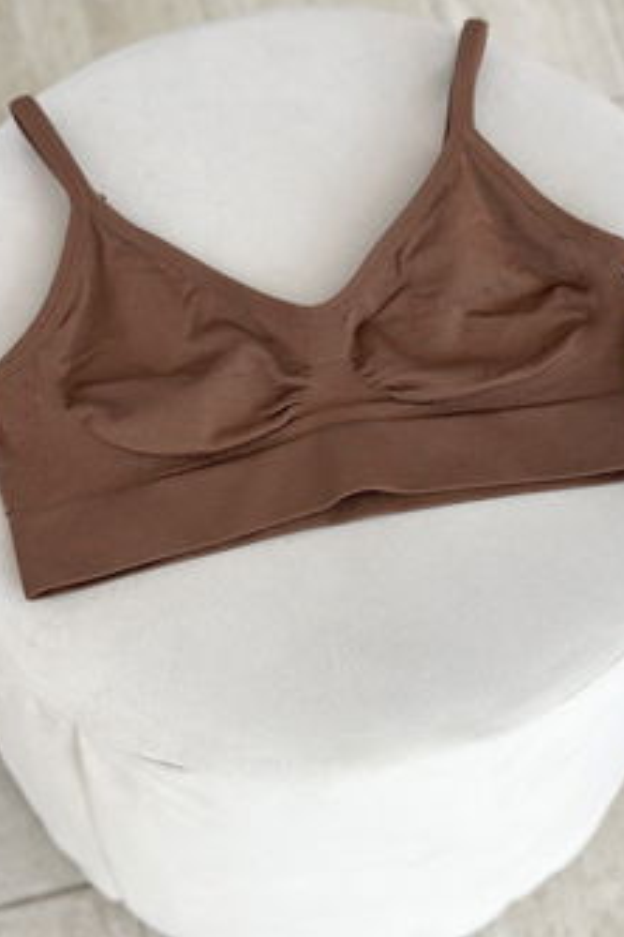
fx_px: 2080
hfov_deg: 17.1
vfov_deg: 25.3
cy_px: 384
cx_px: 318
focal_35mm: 80
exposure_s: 1/203
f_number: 1.78
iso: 80
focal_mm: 6.86
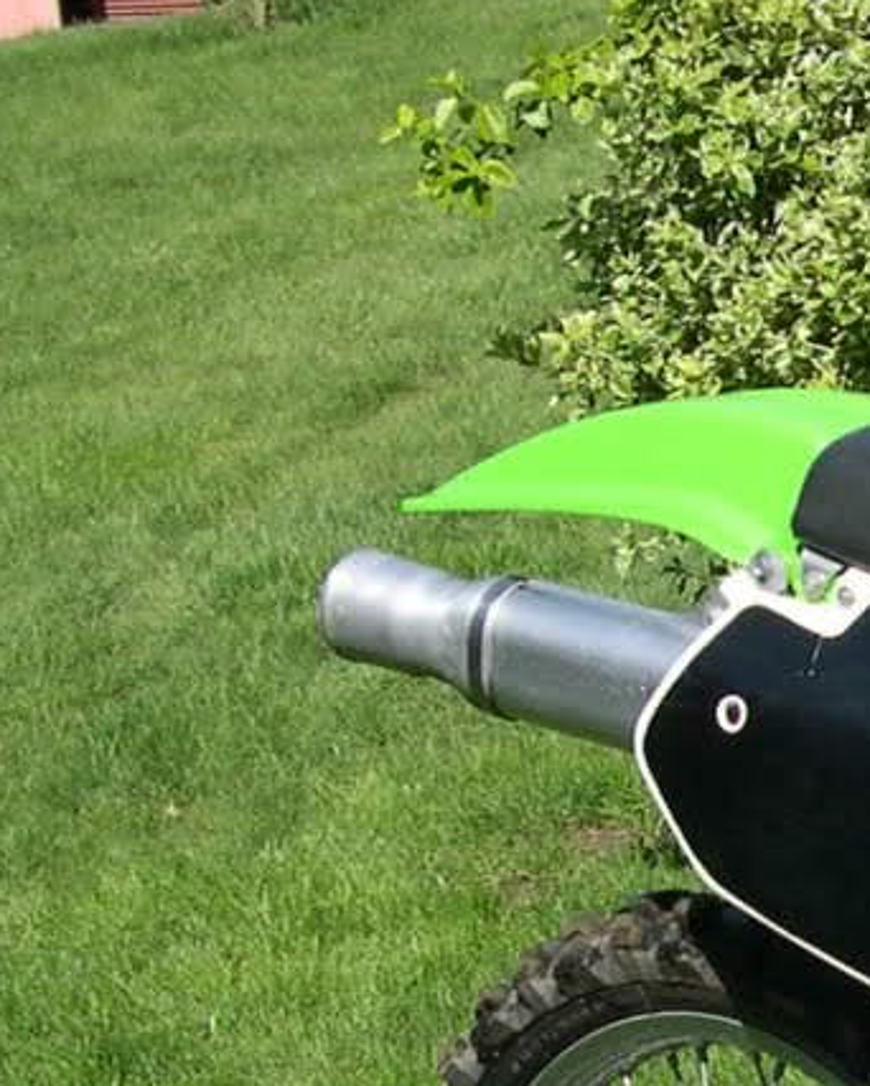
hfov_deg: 10.4
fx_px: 4471
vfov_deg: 13.7
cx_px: 1659
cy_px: 1094
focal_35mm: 139
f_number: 7.6
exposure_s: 1/146
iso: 100
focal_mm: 8
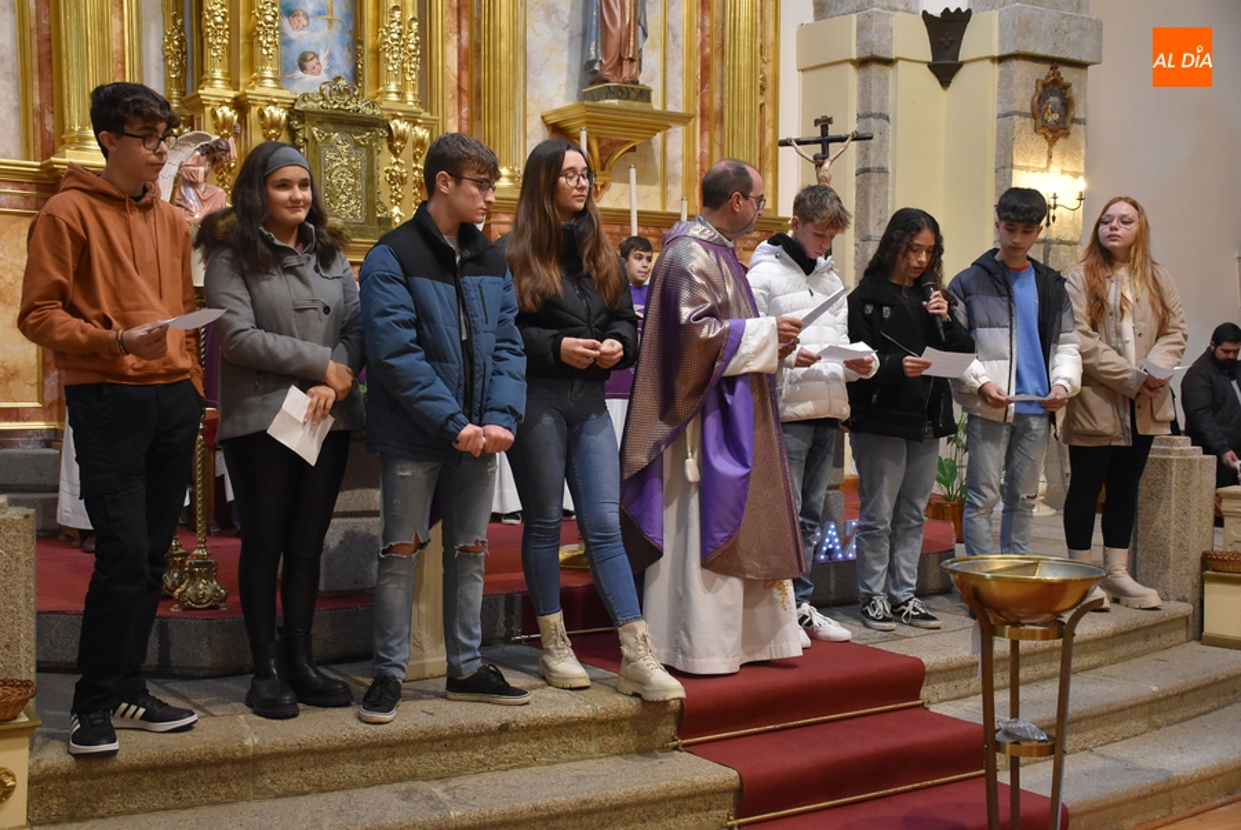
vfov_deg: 33.1
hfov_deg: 47.9
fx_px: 1397
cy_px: 415
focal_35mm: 40
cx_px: 620
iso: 1600
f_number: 4
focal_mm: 27
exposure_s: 1/60
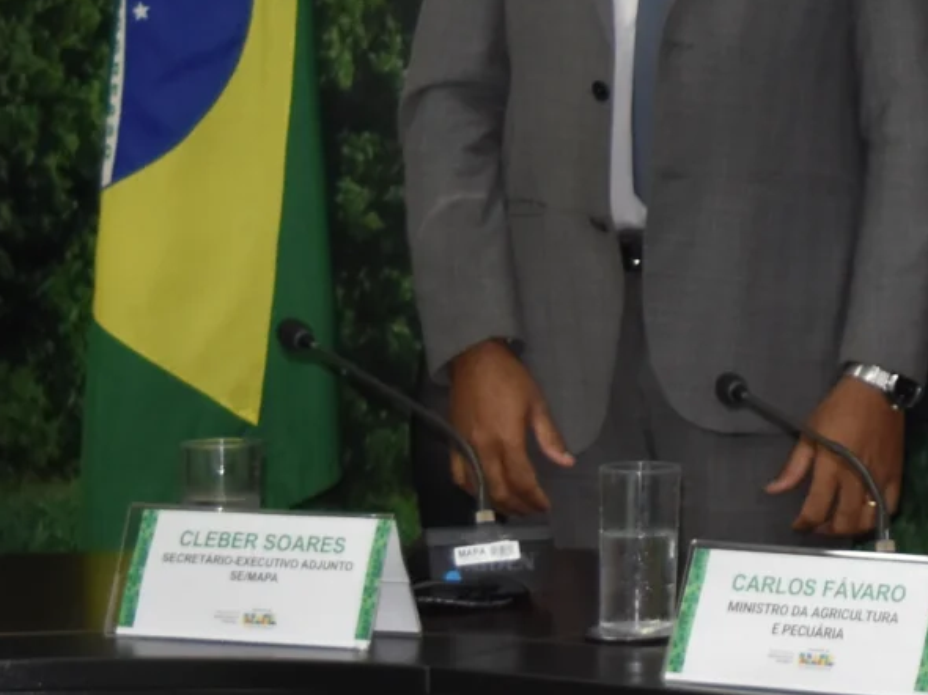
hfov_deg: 9.6
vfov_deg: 7.5
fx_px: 5201
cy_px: -351
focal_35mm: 194
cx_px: 1793
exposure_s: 1/60
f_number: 4.2
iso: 900
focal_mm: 31
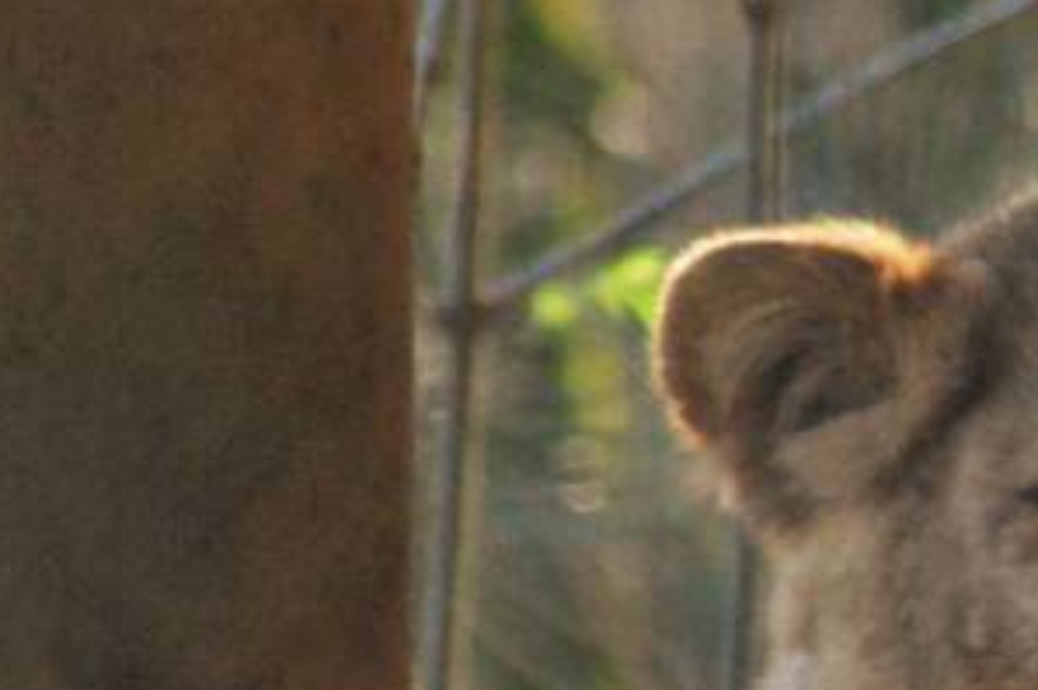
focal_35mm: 1368
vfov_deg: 1.0
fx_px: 39400
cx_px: 2769
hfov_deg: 1.5
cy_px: 613
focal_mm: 170
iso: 6400
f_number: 4.8
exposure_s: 1/1000
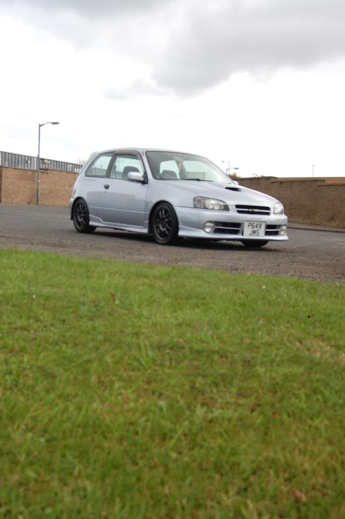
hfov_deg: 29.8
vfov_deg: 43.6
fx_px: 648
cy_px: 260
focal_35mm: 45
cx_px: 172
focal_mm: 30
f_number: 6.3
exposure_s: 1/160
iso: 200
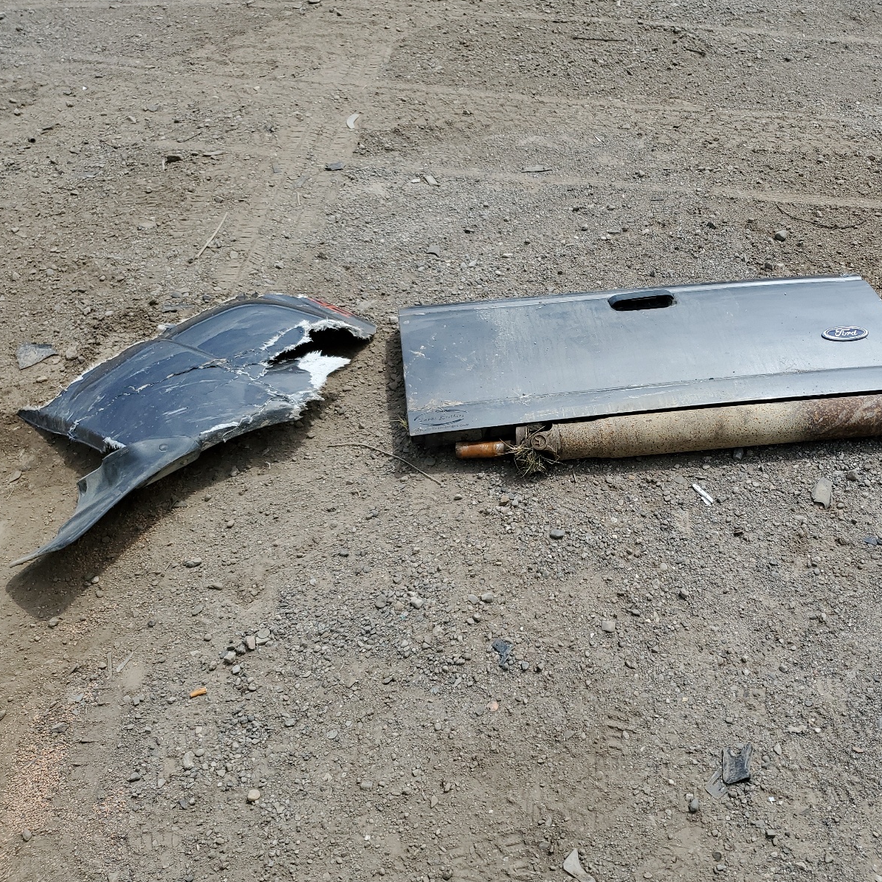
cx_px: 551
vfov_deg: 52.5
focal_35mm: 31
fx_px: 894
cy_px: 438
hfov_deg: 52.0
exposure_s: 1/3333
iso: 50
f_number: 1.5
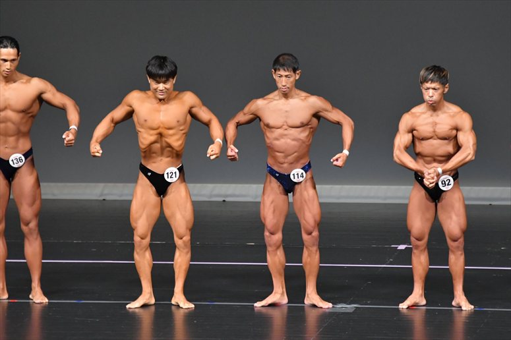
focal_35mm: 315
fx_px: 4469
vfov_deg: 4.4
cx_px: 256
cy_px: 170
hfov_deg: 6.5
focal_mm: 210
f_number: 5.6
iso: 5000
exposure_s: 1/400
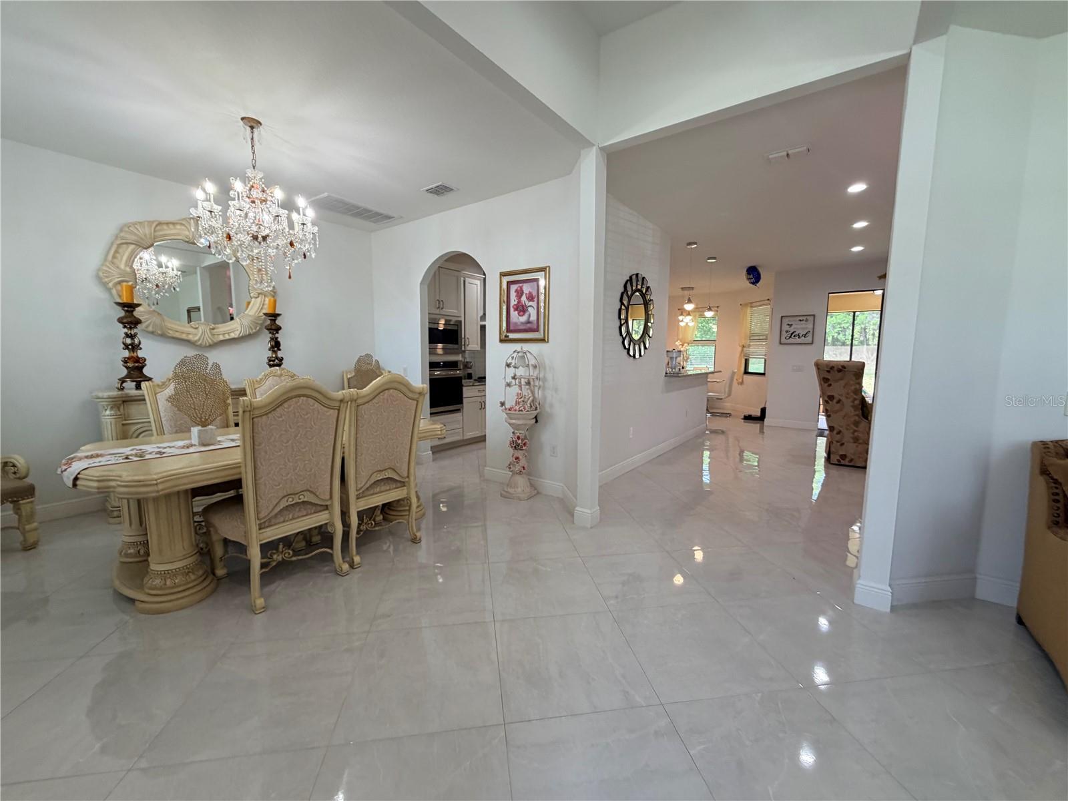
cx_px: 534
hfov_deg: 102.1
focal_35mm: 14
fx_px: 432
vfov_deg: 85.7
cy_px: 400
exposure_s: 1/120
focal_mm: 2.22
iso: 125
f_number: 2.2
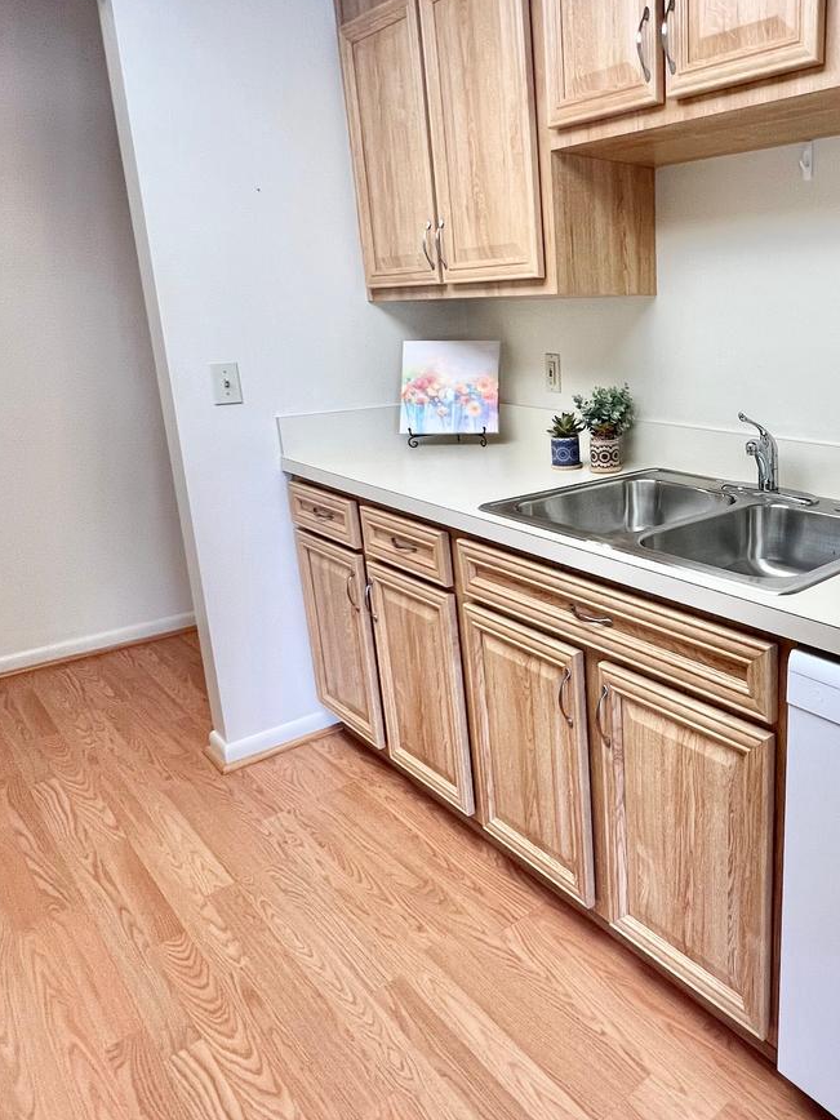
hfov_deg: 54.1
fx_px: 744
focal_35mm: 23
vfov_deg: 73.8
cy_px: 523
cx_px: 695
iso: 160
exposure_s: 1/120
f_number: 1.8
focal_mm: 1.57
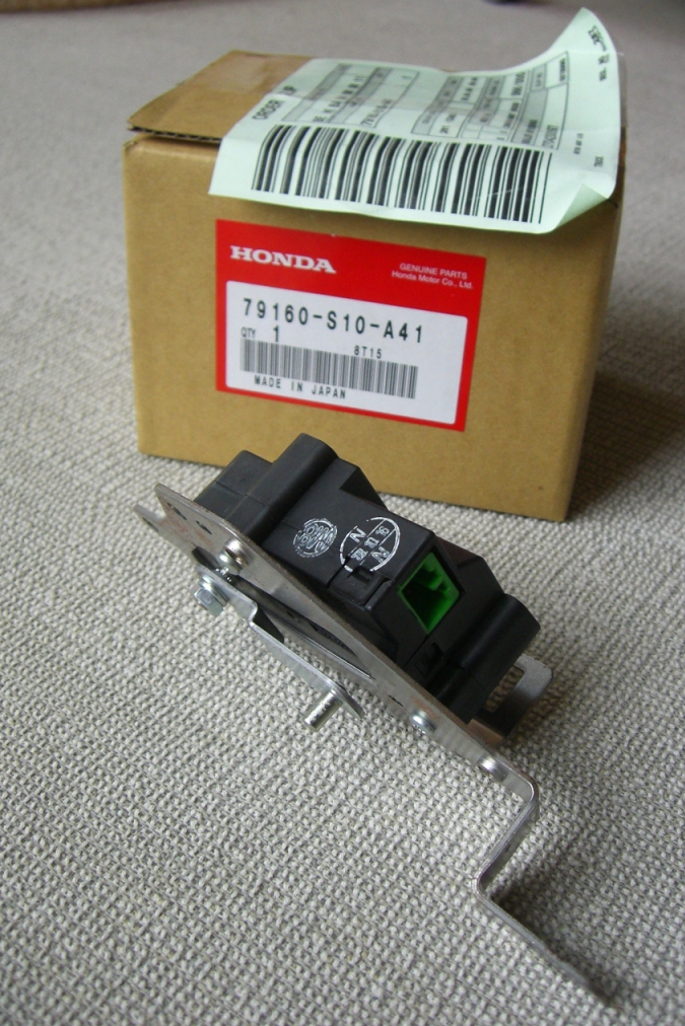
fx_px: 1141
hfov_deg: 33.4
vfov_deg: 48.5
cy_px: 513
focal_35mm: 40
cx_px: 373
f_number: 2.7
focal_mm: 6.2
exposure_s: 1/50
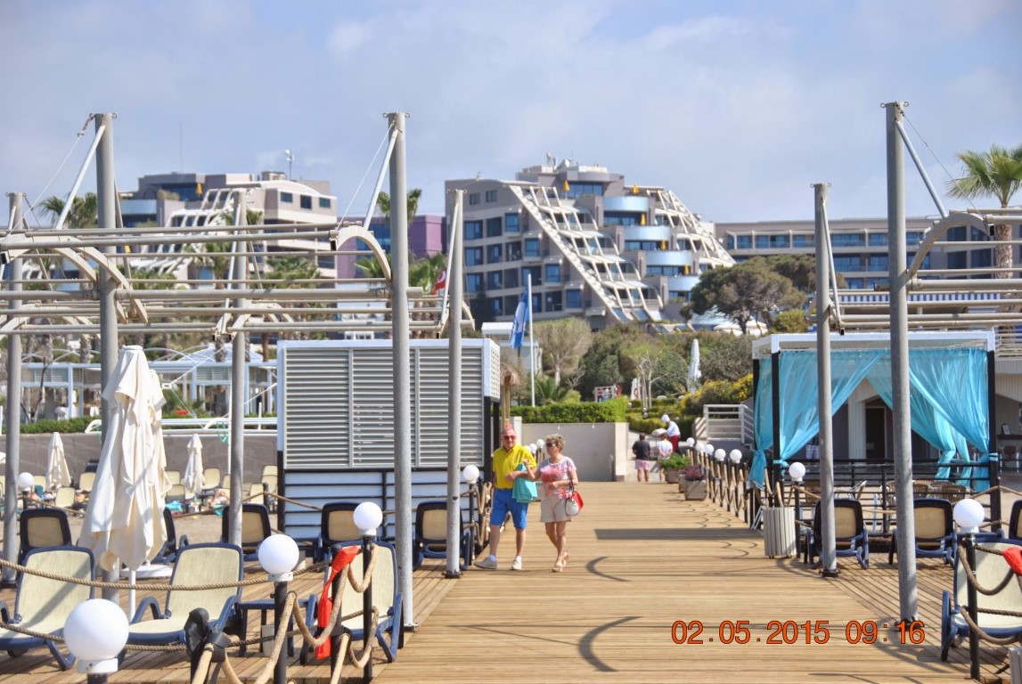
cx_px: 511
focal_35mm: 93
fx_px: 2644
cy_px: 342
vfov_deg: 14.7
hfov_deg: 21.9
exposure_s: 1/500
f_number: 5.6
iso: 110
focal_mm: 62
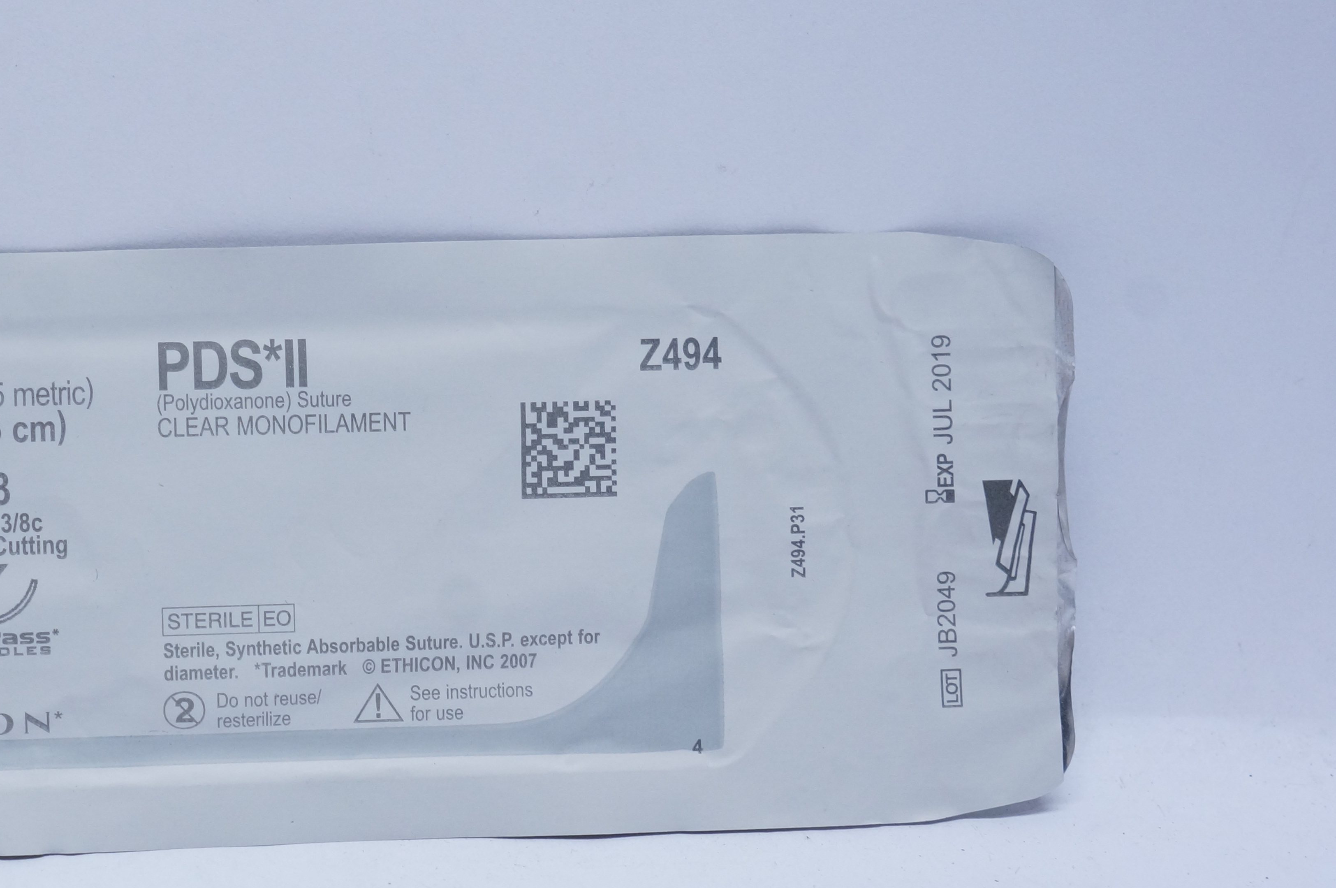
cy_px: 513
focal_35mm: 66
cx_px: 336
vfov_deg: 20.6
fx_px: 2438
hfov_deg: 30.2
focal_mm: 29
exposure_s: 1/60
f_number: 7.1
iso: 800
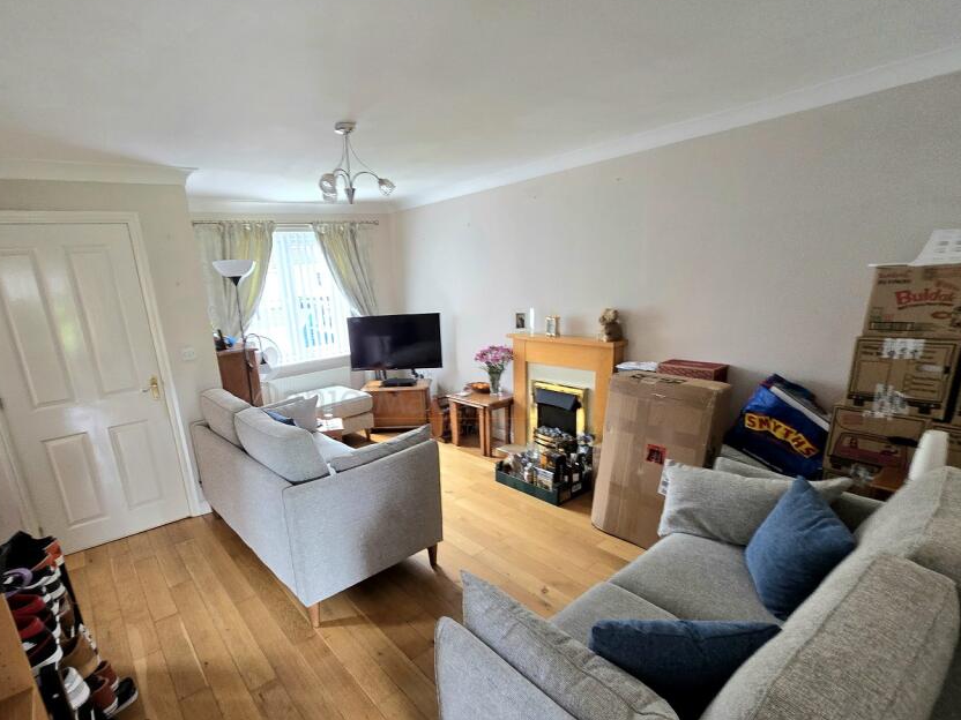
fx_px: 444
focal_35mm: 16
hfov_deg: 93.6
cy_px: 407
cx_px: 397
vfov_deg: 77.7
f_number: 2.2
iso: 250
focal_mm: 2.2
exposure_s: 1/50
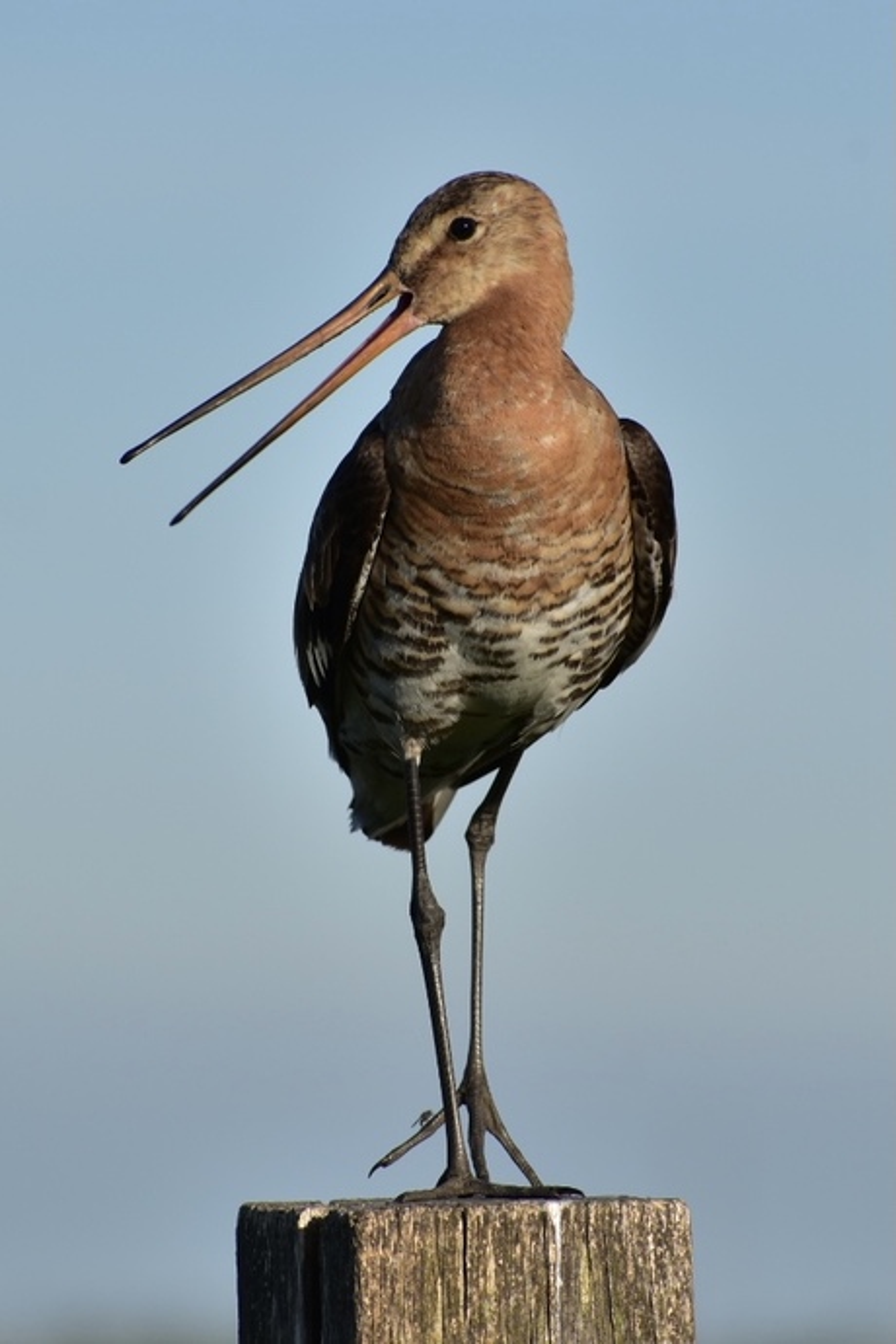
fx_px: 13439
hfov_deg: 3.8
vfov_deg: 5.7
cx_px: 448
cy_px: 672
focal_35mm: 360
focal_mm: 240
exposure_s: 1/500
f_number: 6.3
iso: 100
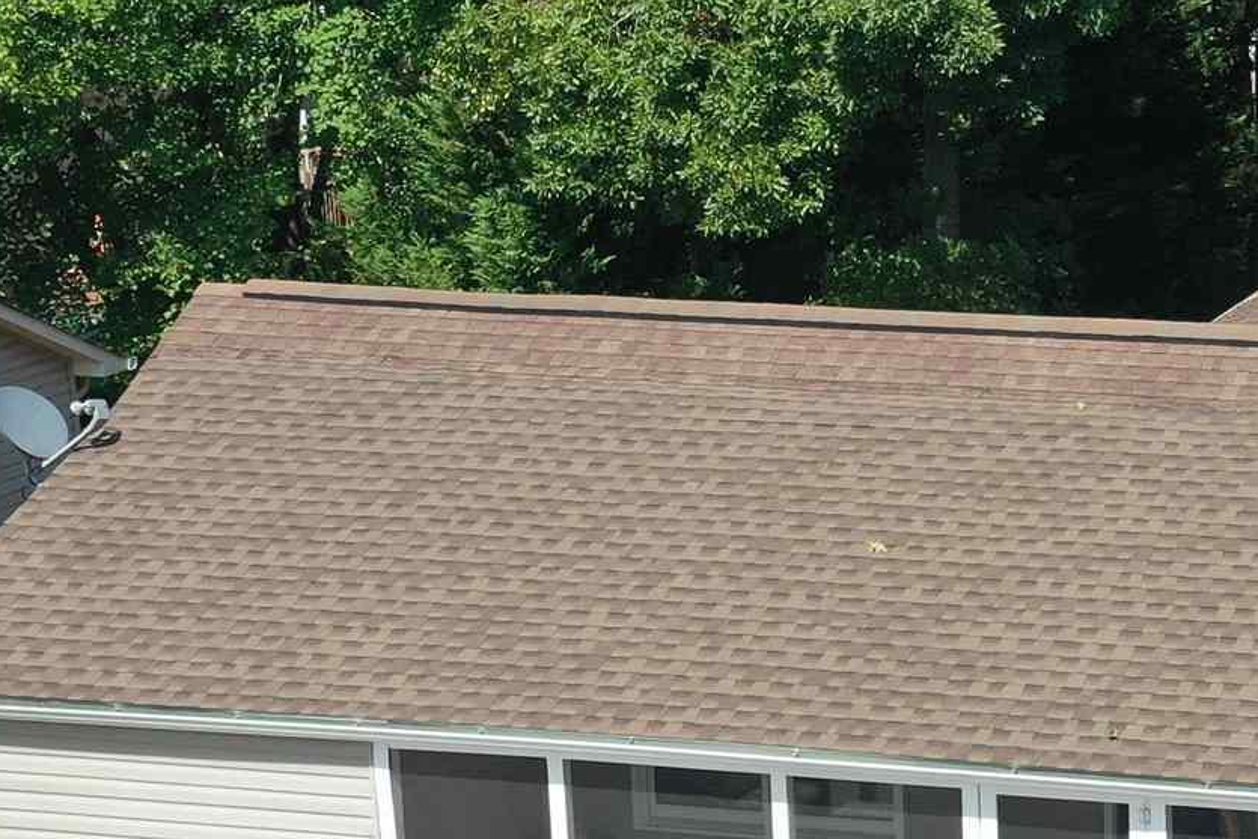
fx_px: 3600
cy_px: 672
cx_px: 1382
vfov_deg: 13.2
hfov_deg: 19.0
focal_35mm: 103
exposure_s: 1/400
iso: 100
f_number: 5.6
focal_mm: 10.26
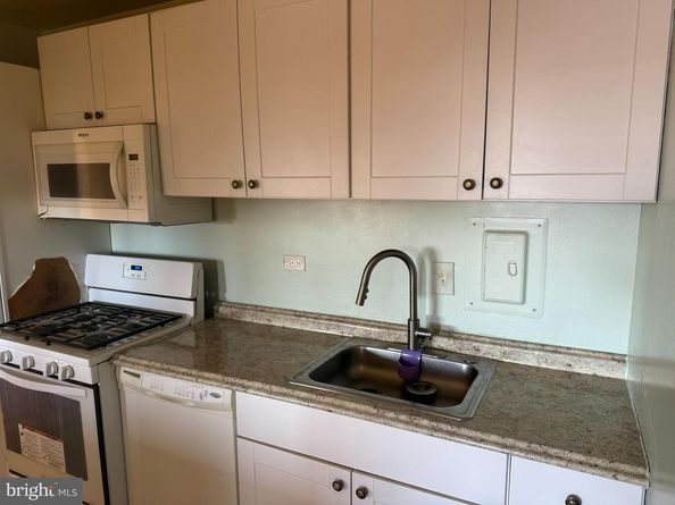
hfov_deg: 71.6
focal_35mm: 24
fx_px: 468
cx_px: 338
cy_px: 252
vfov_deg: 56.8
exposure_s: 1/60
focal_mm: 6.76
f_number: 1.78
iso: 125
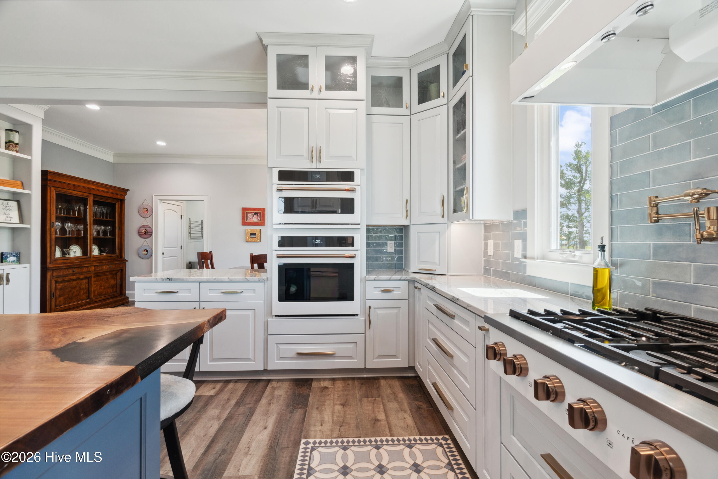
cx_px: 359
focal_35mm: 15
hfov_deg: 100.4
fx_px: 299
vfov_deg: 77.3
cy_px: 240
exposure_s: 1/5
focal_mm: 10
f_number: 8
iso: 250
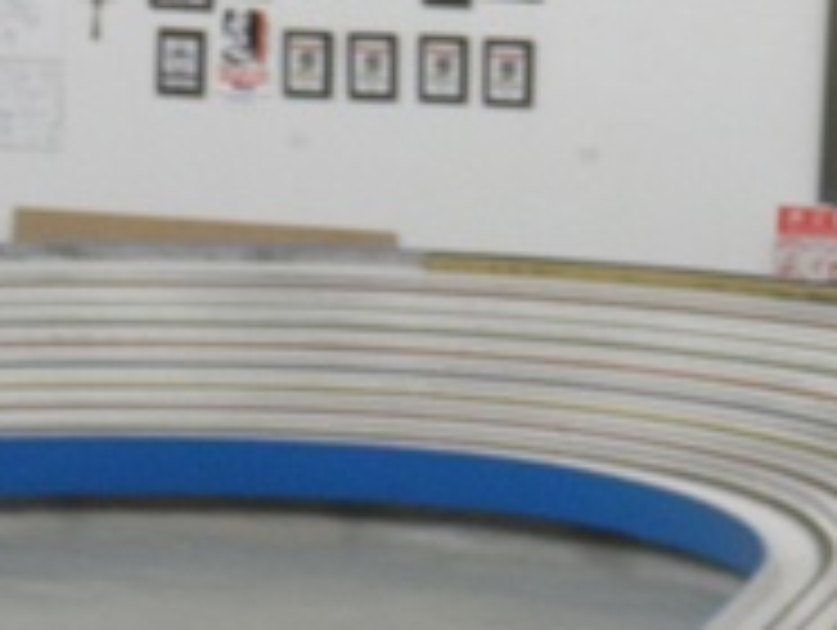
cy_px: 603
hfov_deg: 10.9
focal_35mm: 176
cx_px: 1120
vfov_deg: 8.4
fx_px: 4261
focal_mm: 7.3
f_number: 3.9
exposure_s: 1/20
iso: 200
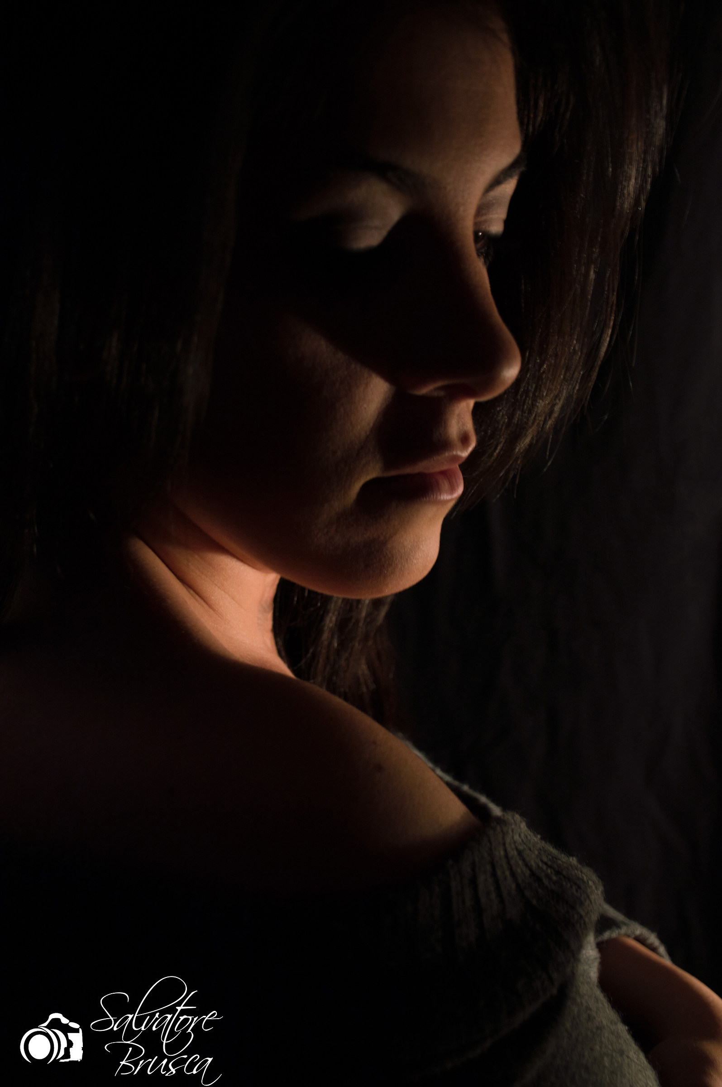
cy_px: 544
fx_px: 1221
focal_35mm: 40
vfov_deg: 48.0
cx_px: 361
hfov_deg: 32.9
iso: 200
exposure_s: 1/3
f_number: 5
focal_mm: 27
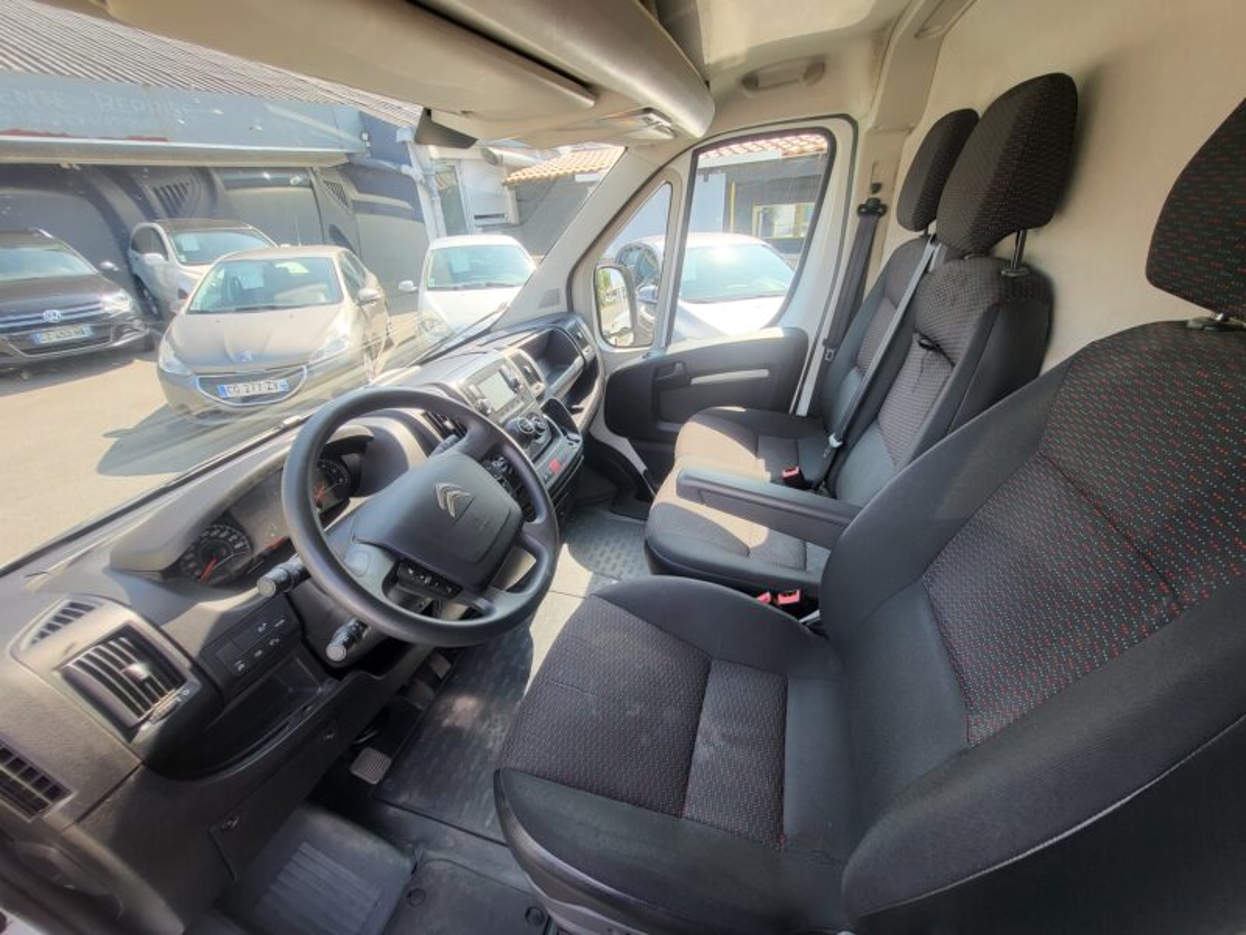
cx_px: 623
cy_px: 468
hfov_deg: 106.2
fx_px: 468
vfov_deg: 89.9
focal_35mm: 13
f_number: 2.2
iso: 50
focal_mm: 1.74
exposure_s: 1/120
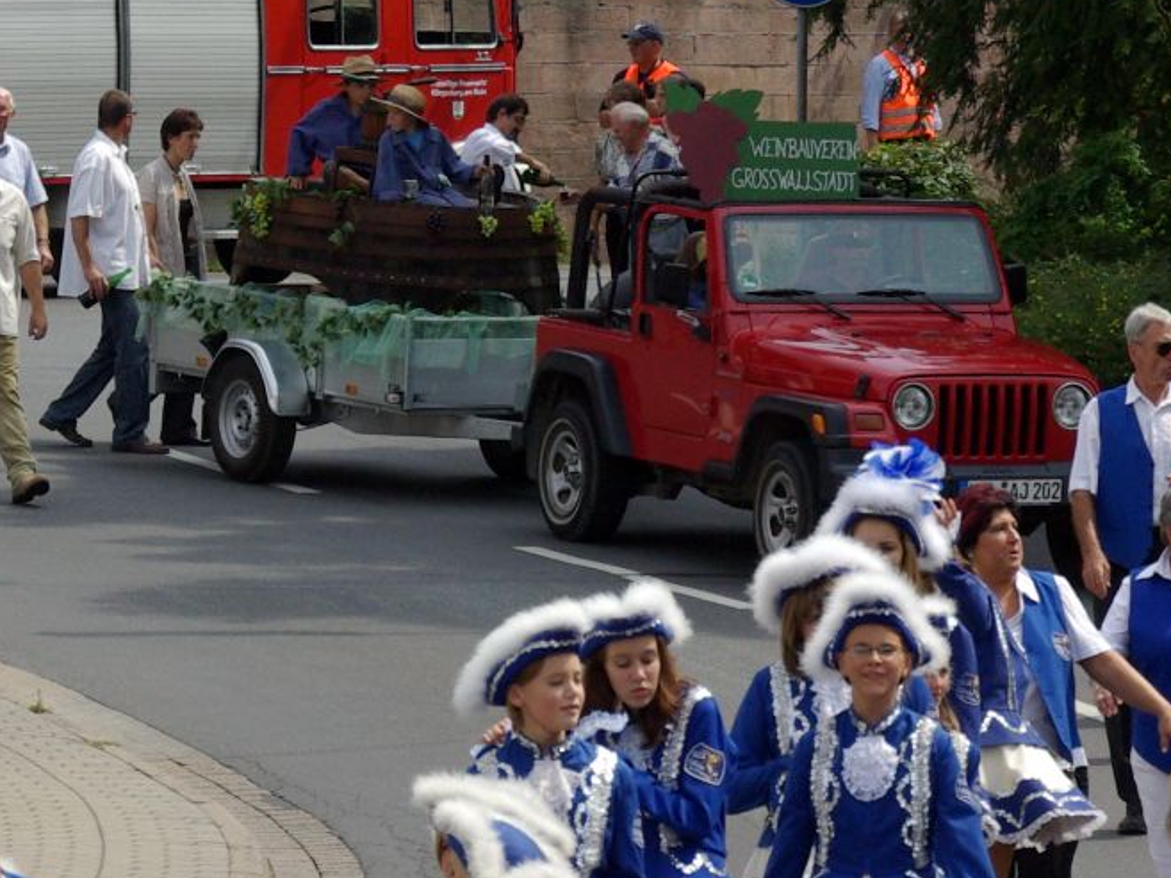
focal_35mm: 351
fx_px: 11876
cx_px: 340
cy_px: 511
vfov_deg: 4.2
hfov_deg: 5.6
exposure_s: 1/500
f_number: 8
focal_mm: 78
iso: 400
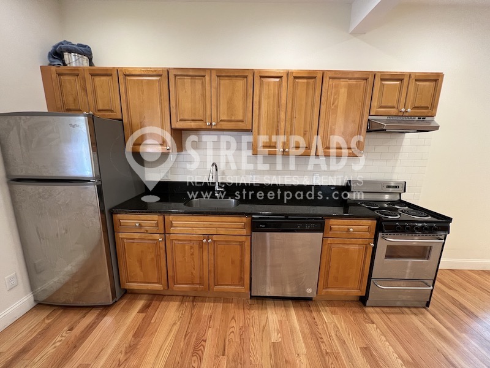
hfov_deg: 106.2
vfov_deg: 89.9
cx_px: 245
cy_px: 184
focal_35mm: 13
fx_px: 184
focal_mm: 1.57
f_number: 1.8
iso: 320
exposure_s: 1/60
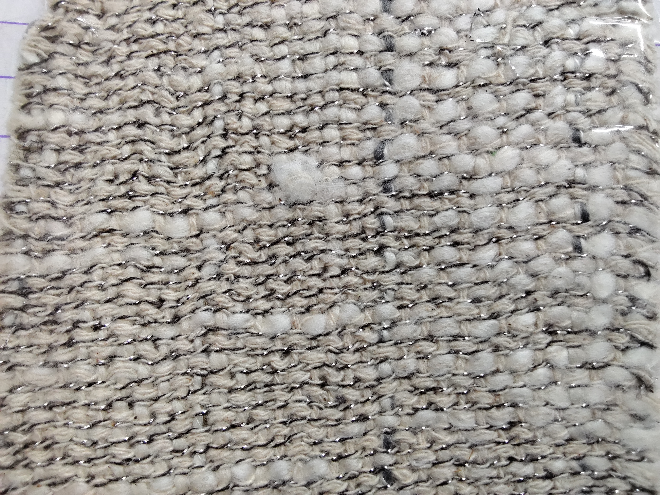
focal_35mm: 26
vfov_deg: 53.1
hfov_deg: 67.3
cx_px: 330
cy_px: 248
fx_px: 496
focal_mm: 2.78
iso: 200
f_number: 2
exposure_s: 1/50
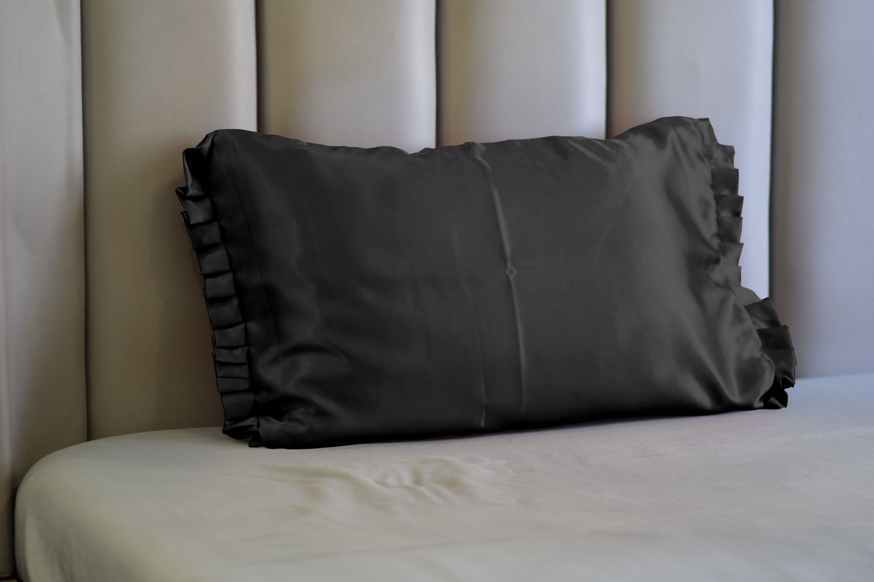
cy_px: 291
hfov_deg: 16.1
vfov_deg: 10.8
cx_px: 437
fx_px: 3095
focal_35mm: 128
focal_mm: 85
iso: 200
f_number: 1.8
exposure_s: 1/100
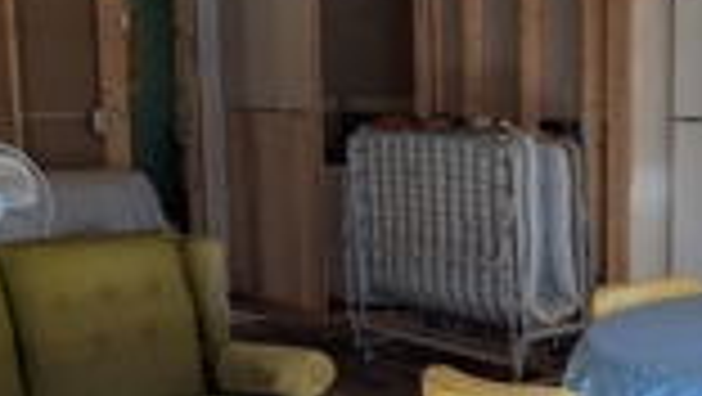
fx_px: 1248
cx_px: 549
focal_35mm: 67
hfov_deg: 30.7
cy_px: 248
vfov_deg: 18.0
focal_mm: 6.9
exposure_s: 1/120
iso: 34
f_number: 1.68
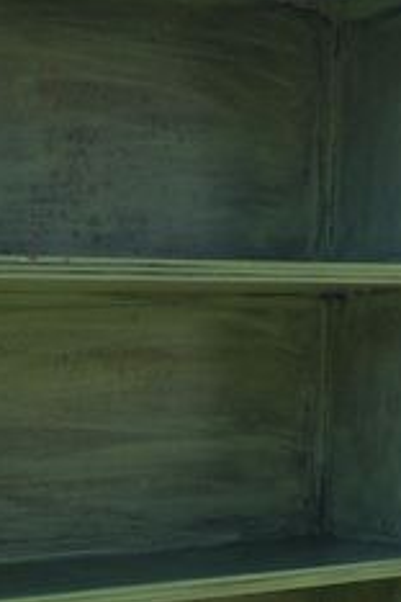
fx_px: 1504
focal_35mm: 90
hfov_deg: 14.9
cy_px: 642
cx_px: -21
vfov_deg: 21.6
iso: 32
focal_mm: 4.12
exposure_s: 1/477
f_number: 2.2
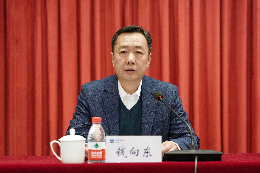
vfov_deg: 20.9
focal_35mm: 65
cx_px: 130
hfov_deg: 31.0
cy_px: 86
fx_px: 469
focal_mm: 65
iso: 320
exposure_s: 1/80
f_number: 2.8
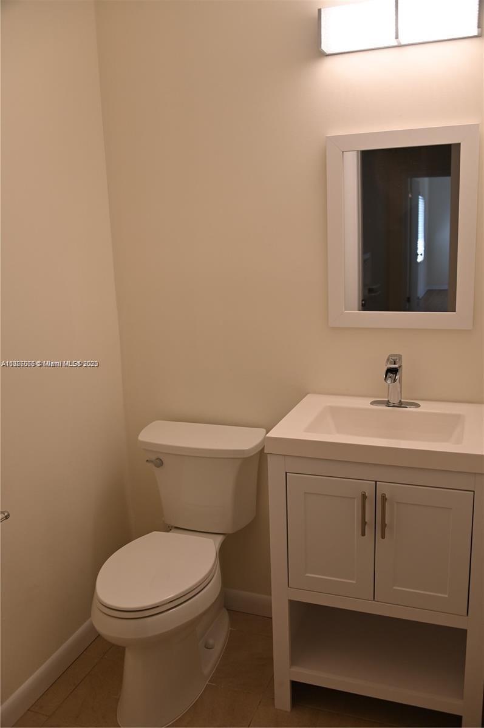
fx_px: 647
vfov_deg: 58.8
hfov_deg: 41.0
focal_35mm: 32
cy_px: 364
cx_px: 242
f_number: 3.8
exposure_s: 1/160
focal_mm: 32
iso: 400
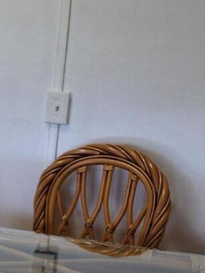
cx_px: -224
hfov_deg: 11.7
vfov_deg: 17.6
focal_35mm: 112
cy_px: 139
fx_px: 885
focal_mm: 5.4
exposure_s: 1/120
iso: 64
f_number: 1.8
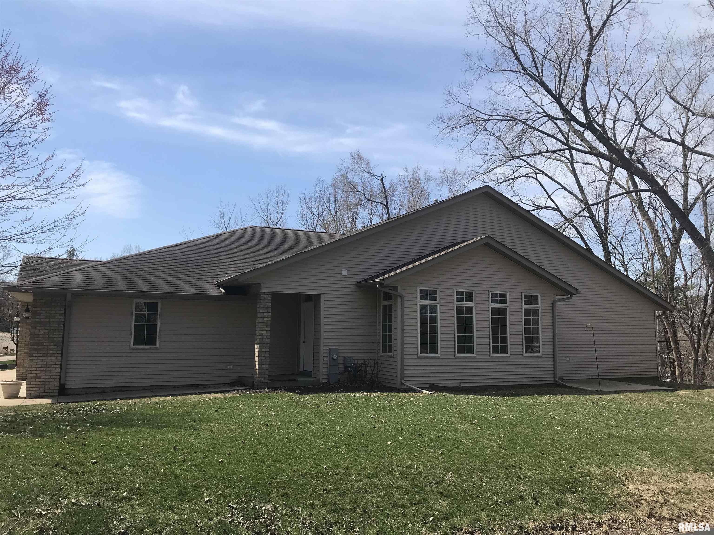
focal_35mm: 28
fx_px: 578
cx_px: 357
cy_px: 268
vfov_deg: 49.7
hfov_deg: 63.4
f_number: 1.8
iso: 20
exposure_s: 1/2398
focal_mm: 3.99
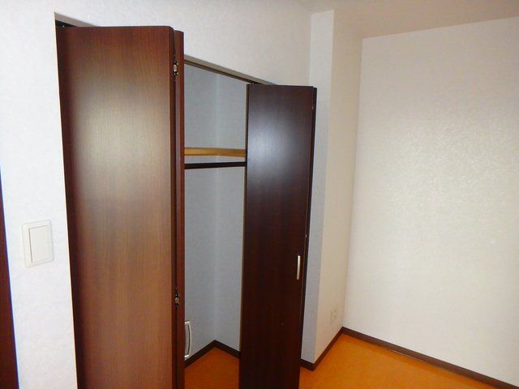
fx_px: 315
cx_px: 260
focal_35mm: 21
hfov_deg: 79.0
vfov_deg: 63.4
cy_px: 194
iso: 400
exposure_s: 1/30
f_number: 3.5
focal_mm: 3.7
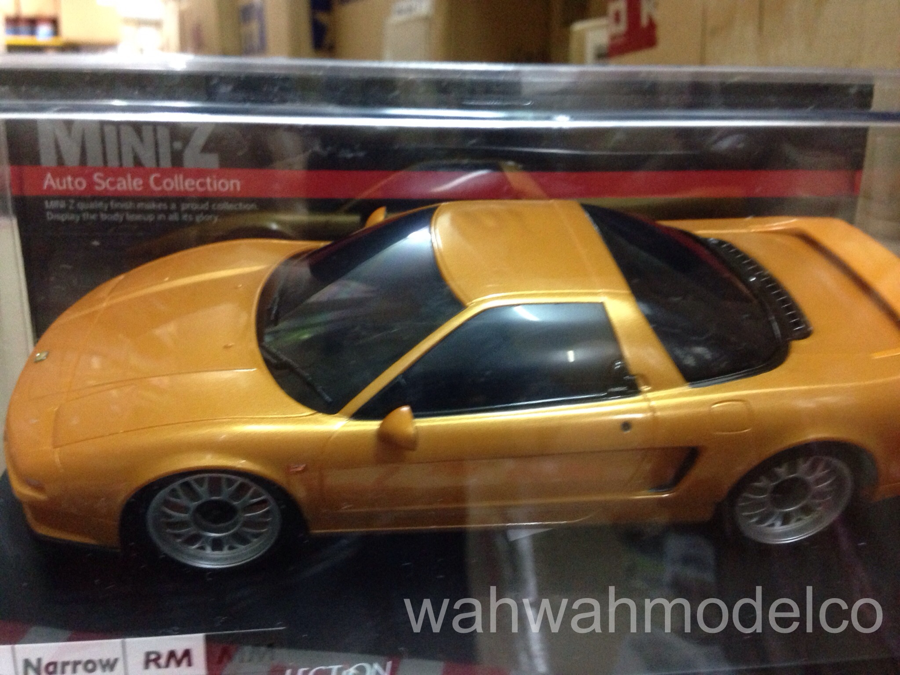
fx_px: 858
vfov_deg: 42.9
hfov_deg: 55.4
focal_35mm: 33
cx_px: 450
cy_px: 338
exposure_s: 1/15
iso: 400
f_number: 2.4
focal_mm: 4.13
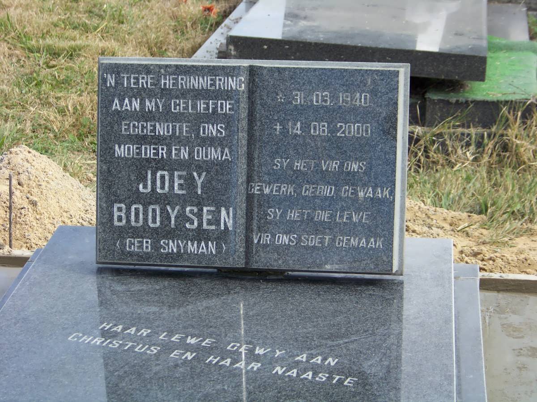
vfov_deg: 14.0
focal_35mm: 106
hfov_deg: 18.5
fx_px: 1644
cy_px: 201
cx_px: 268
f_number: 3.2
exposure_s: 1/250
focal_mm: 17.6
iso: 64
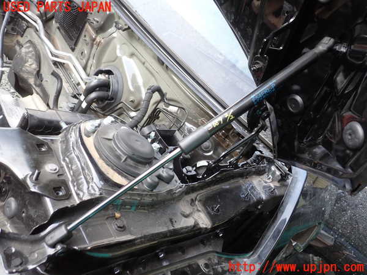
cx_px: 184
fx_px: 318
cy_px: 138
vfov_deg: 46.8
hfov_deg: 60.0
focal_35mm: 30
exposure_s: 1/40
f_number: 2.3
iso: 200
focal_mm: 5.4
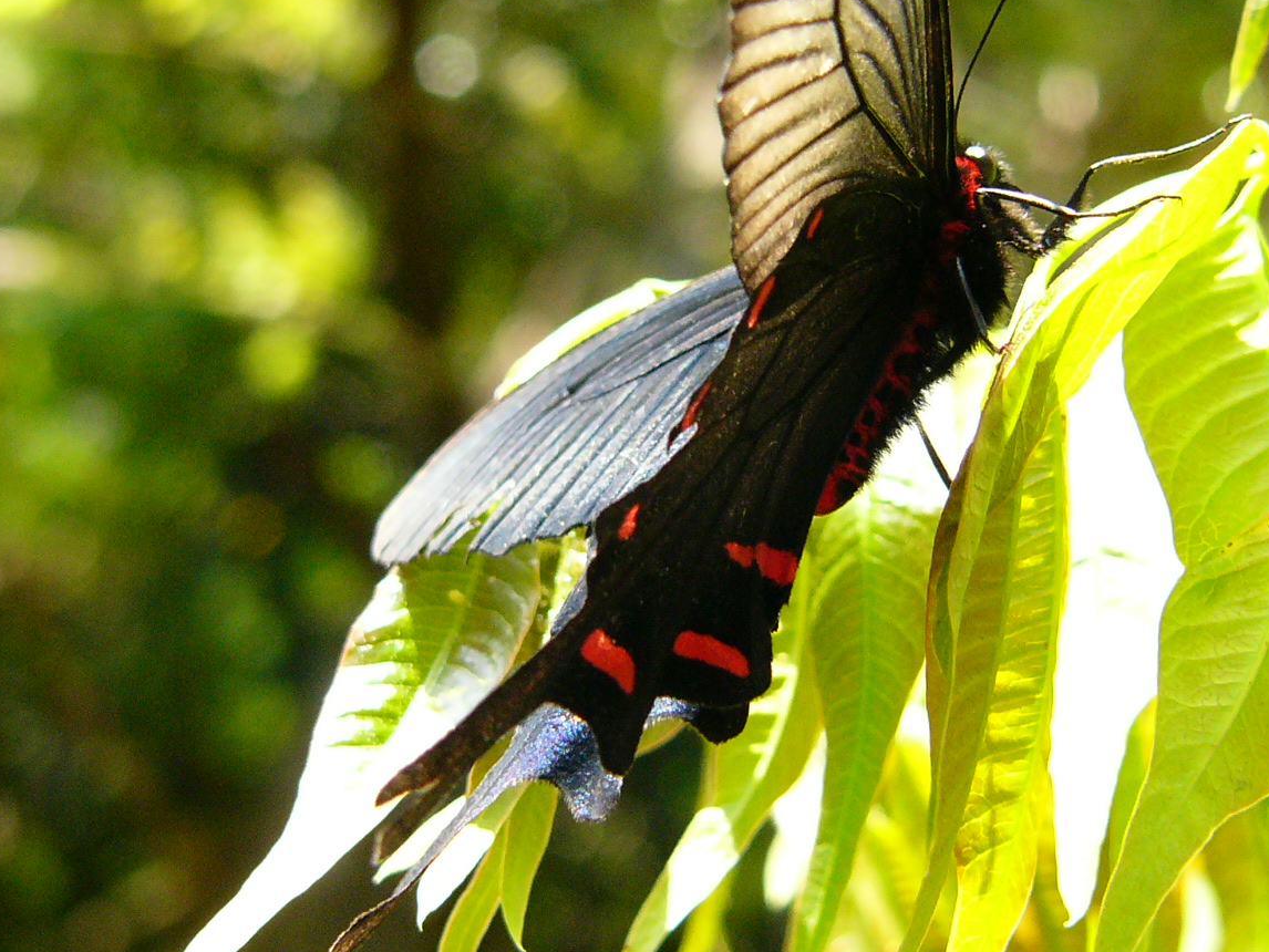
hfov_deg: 15.5
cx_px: 682
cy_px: 350
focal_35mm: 127
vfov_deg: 11.7
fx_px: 4657
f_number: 4
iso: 200
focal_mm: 15.2
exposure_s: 1/250
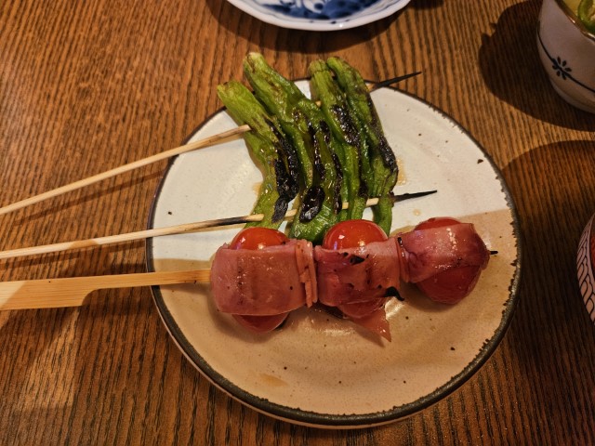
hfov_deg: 73.9
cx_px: 298
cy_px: 223
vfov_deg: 58.9
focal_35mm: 23
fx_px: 395
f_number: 1.8
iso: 640
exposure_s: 1/60
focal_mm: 5.4
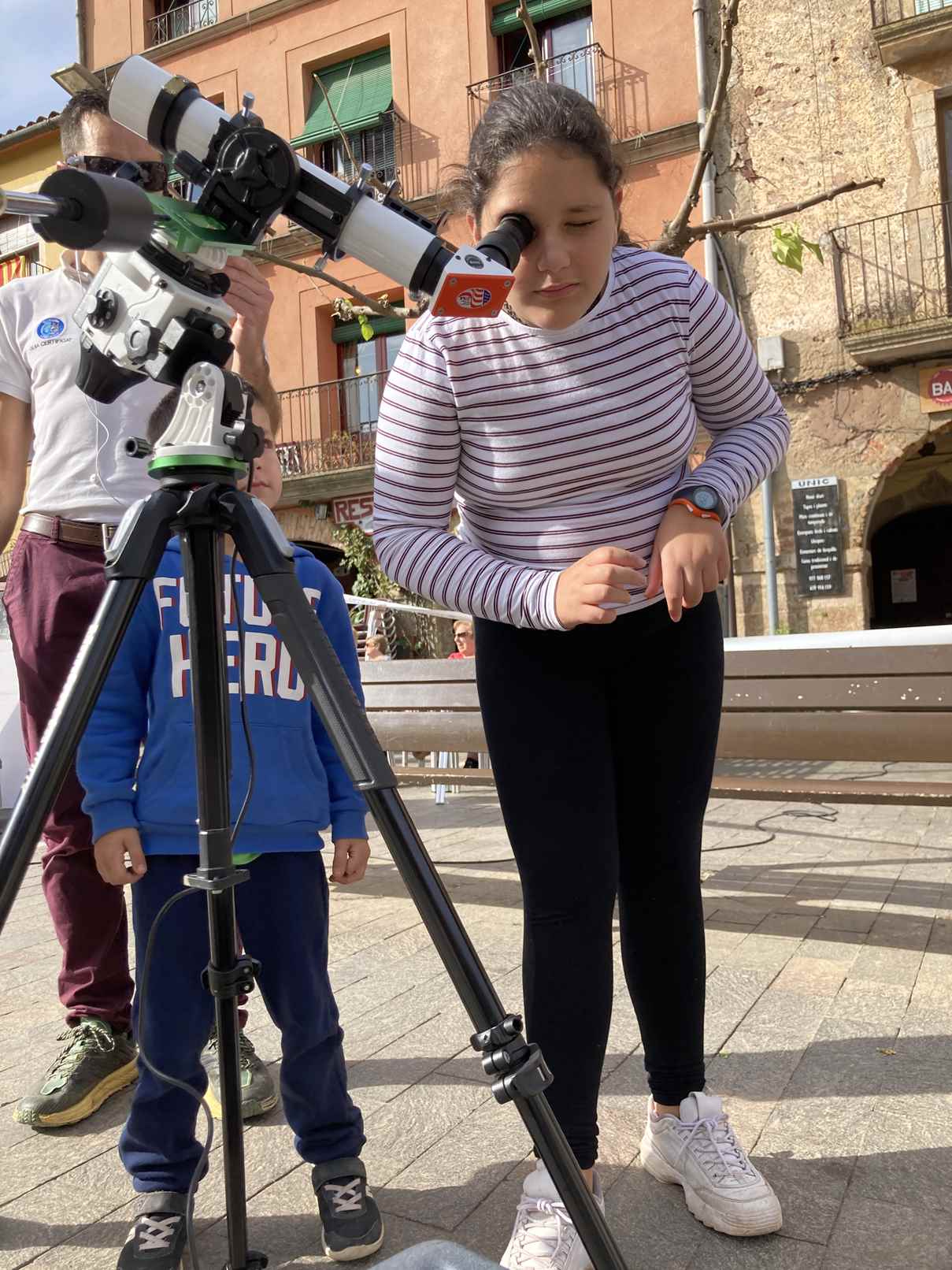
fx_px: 1027
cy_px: 635
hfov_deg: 49.7
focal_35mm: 28
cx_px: 476
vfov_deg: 63.4
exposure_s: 1/750
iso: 20
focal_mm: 3.99
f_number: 1.8
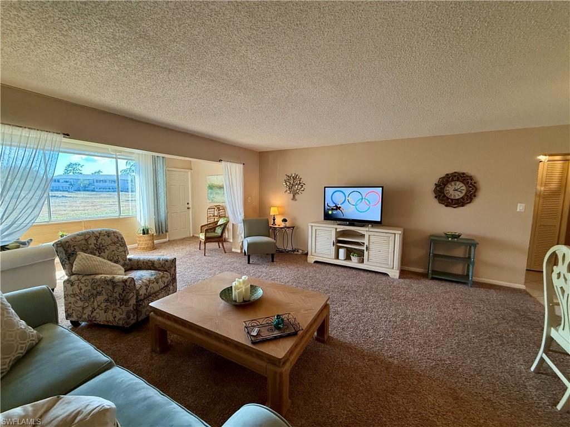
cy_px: 214
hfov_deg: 102.1
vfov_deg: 85.7
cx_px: 285
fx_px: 231
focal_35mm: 14
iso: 320
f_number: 2.2
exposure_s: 1/120
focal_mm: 2.22
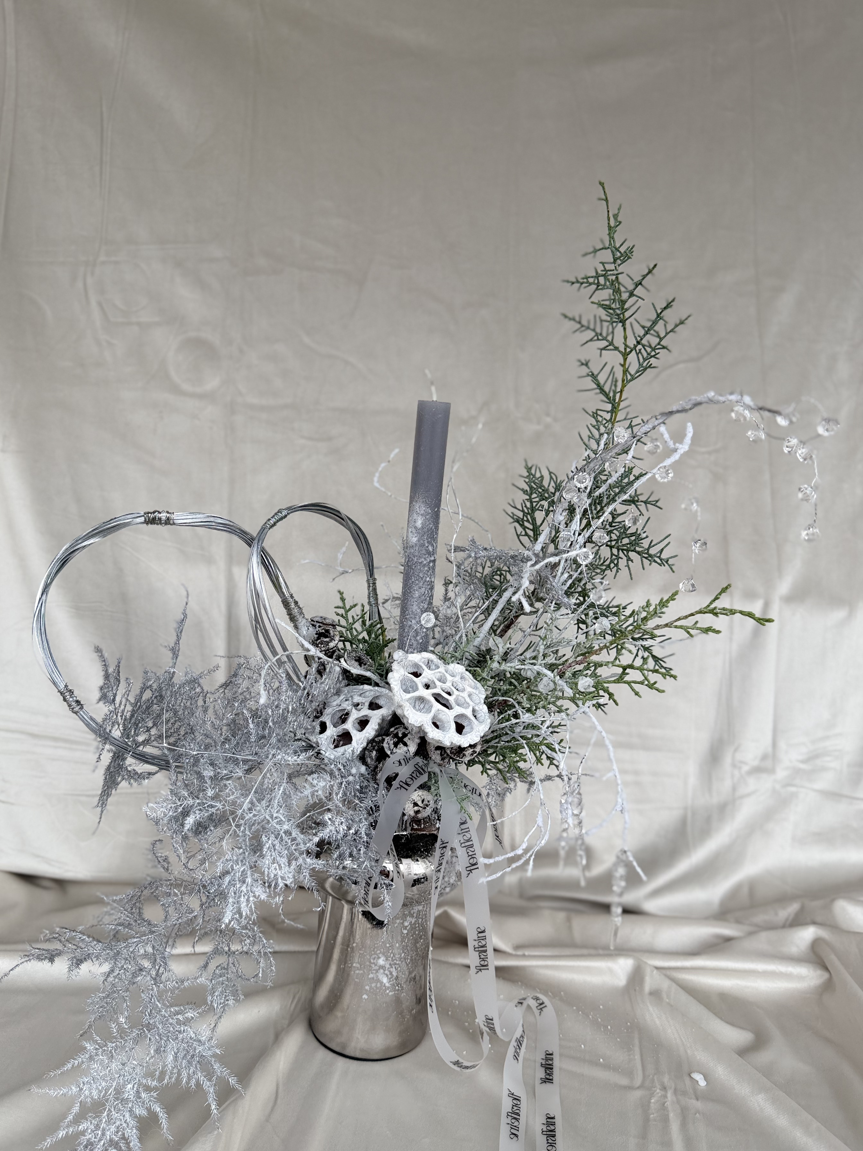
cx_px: 383
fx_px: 898
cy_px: 585
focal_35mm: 27
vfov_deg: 65.3
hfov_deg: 51.2
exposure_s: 1/521
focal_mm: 6.76
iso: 80
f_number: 1.78
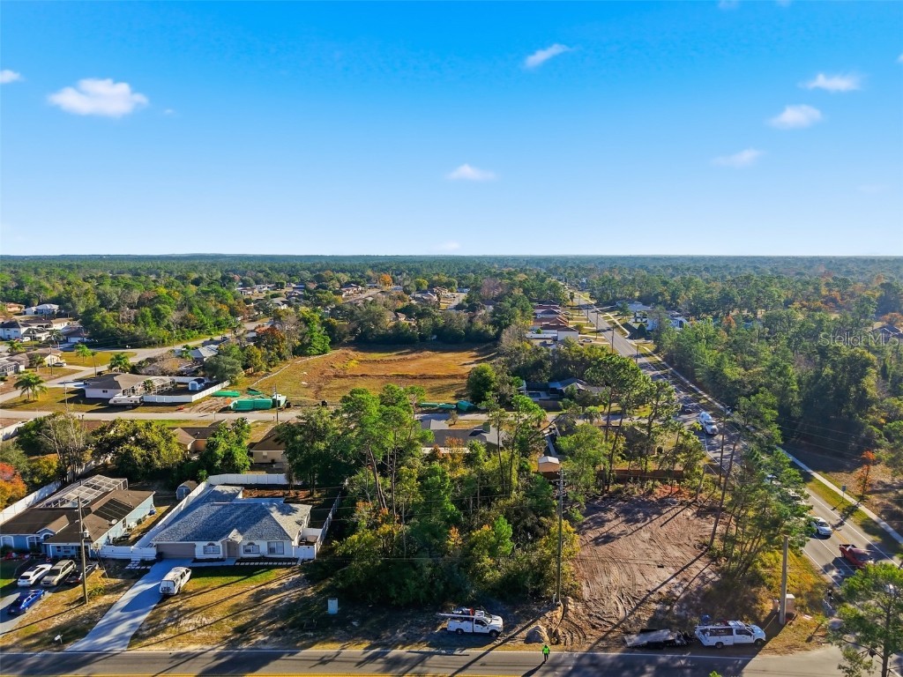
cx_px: 452
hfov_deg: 71.6
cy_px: 338
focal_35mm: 24
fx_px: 626
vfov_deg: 56.8
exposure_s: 1/4000
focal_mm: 8.7
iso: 100
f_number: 1.8
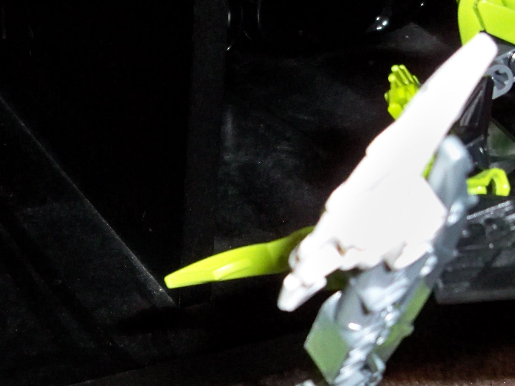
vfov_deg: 14.1
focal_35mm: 104
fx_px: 1548
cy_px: 324
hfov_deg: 18.9
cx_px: 225
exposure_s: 1/30
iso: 200
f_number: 3.5
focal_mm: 6.2
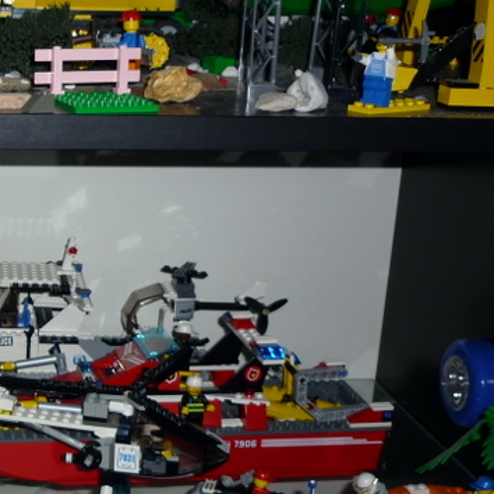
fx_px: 1066
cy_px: 269
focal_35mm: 66
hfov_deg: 24.4
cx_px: -42
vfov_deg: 26.1
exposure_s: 1/125
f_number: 2.8
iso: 100
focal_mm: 5.5
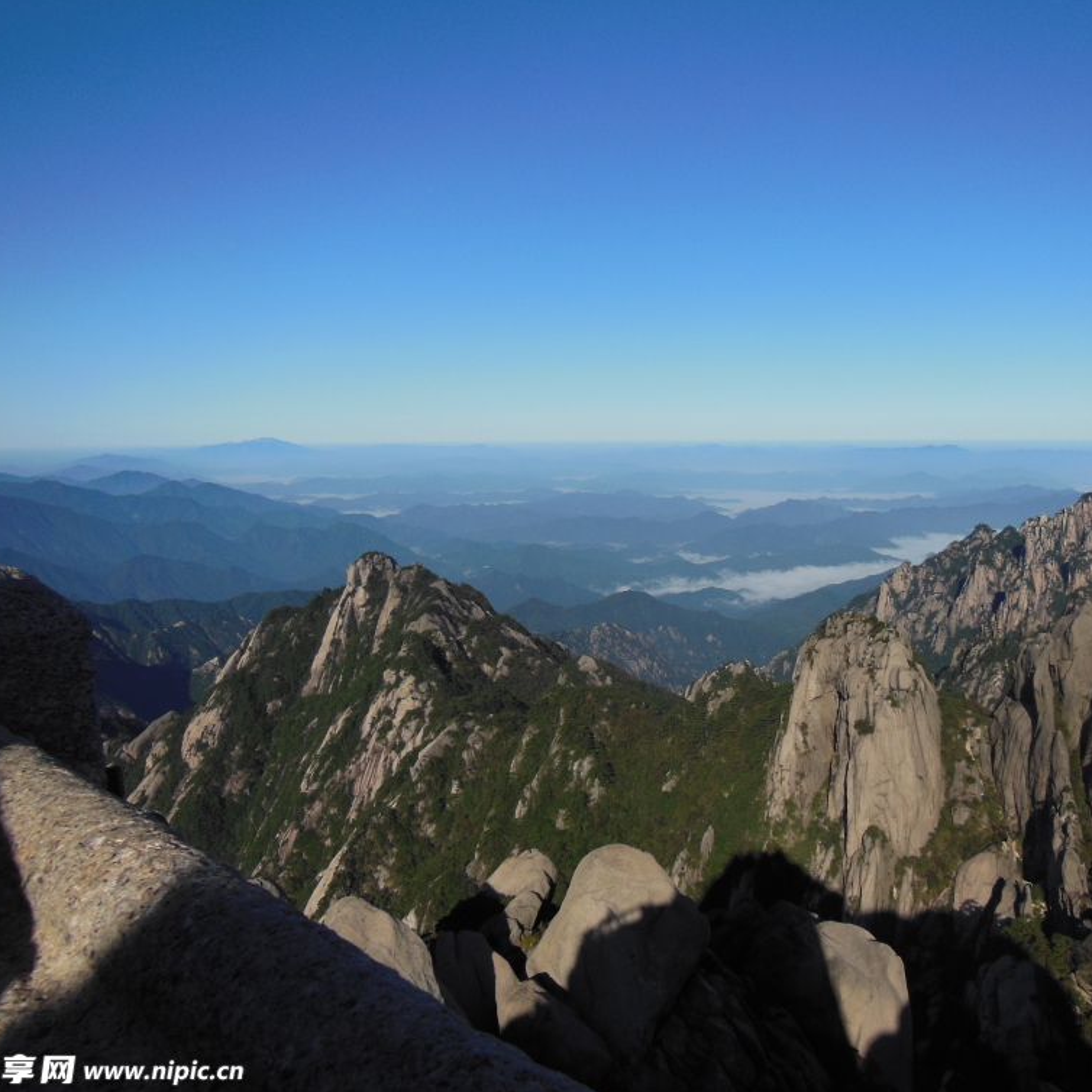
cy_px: 540
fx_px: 1071
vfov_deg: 54.0
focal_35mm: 30
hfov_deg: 53.5
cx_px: 679
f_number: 7
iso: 125
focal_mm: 4.5
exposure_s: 1/500
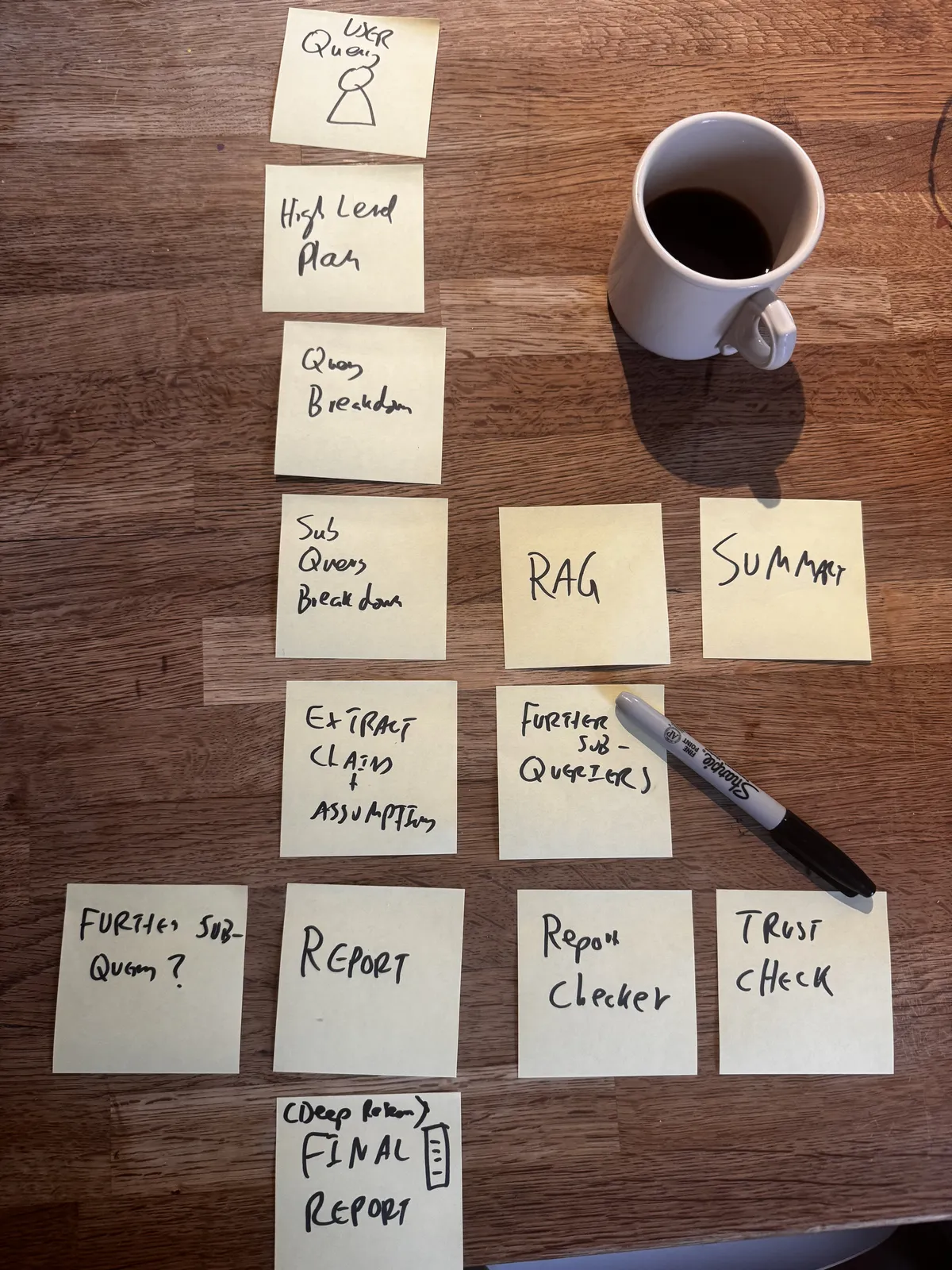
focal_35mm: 24
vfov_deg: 71.6
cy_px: 635
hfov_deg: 56.8
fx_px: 880
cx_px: 476
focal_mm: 6.76
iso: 250
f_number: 1.78
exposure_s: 1/50
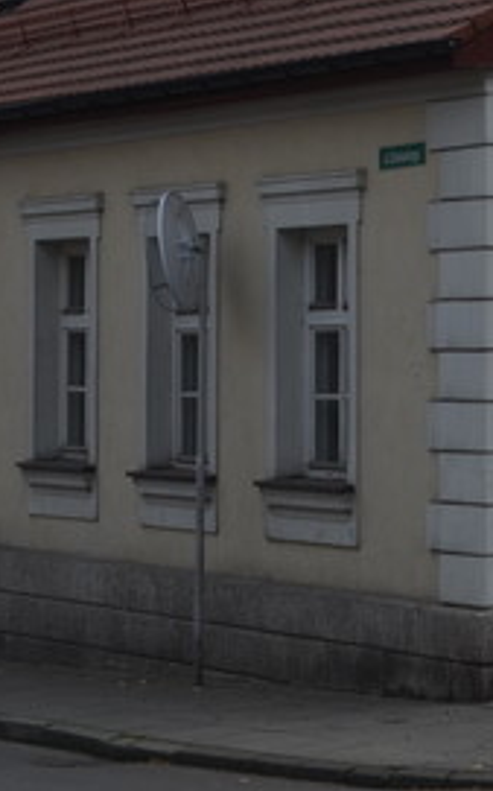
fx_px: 3294
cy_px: 85
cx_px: 744
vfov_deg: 13.6
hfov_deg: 8.4
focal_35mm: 153
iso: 140
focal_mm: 30
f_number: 8
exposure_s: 1/250
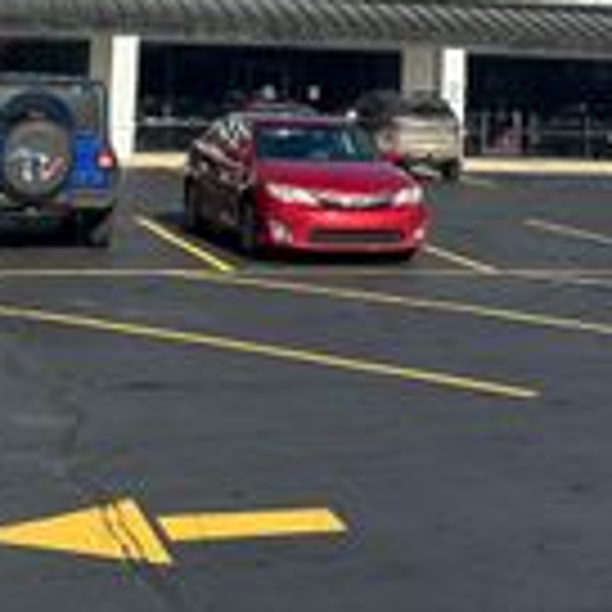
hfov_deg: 22.2
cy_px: -83
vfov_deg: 21.0
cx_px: 374
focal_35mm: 78
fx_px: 1560
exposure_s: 1/5000
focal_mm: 6.86
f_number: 1.78
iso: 80
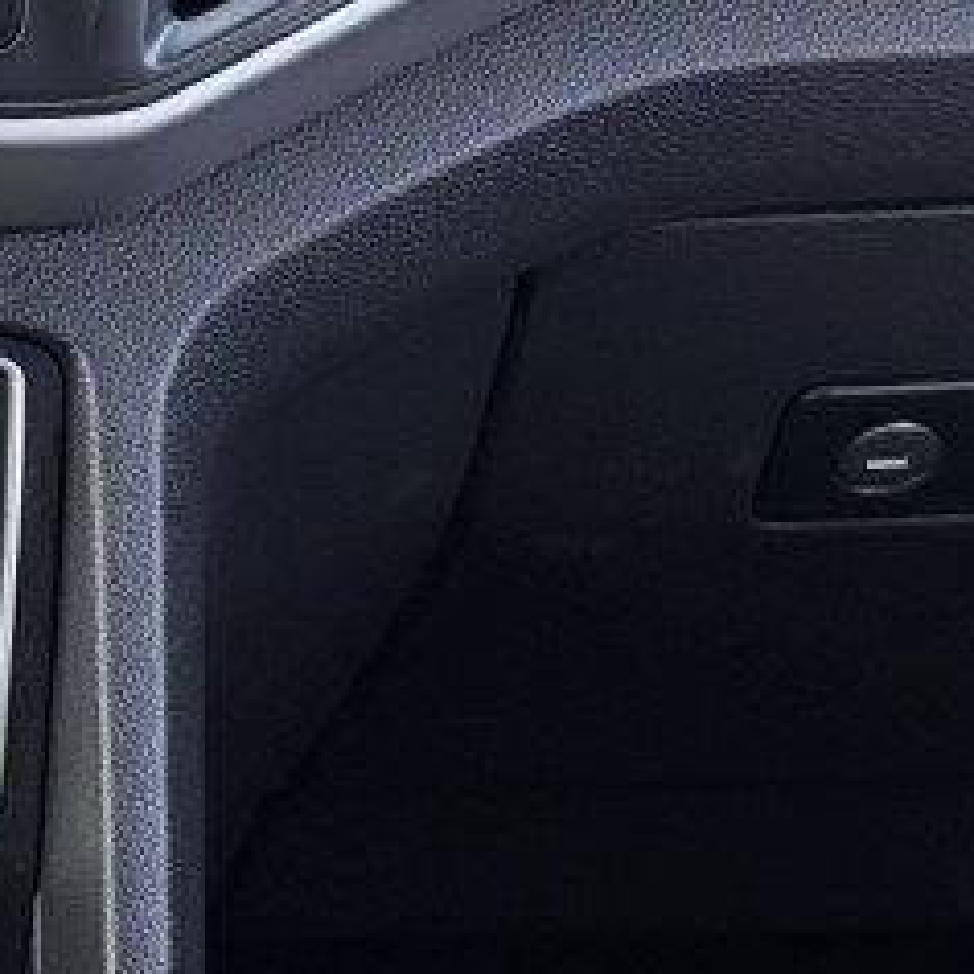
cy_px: -267
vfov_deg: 9.4
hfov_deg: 9.1
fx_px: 5826
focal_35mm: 183
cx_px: -818
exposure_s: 1/192
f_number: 1.78
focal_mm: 6.76
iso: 64
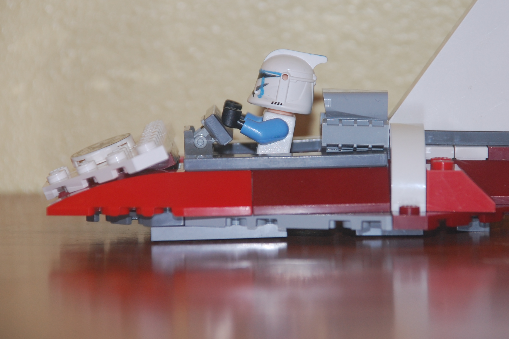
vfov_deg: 5.3
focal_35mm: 261
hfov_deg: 7.9
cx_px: 274
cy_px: 141
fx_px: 3685
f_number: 5.6
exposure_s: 1/60
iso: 400
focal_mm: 135
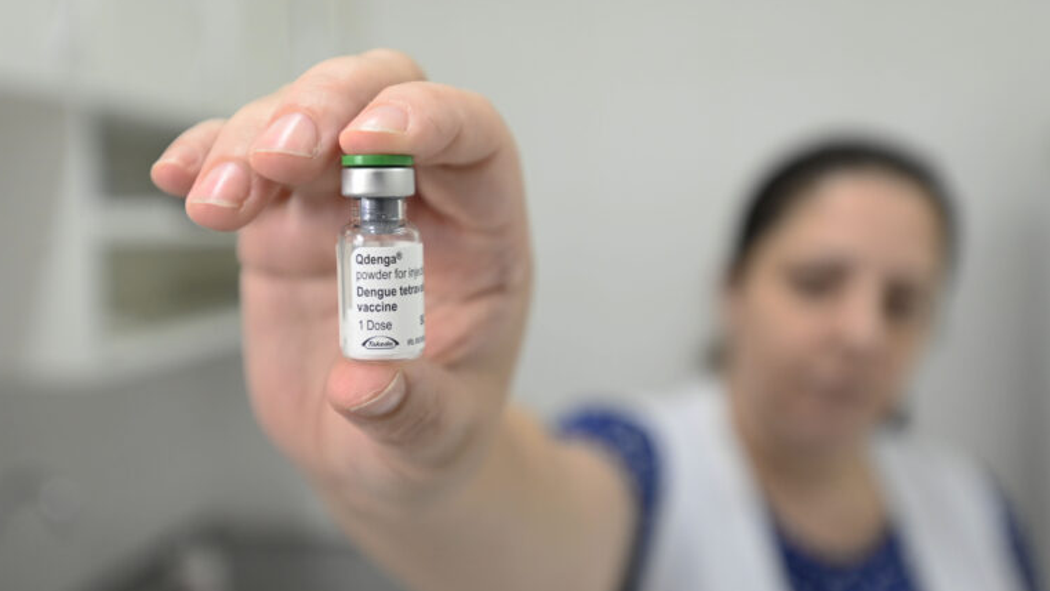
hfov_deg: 54.0
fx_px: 1030
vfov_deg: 32.0
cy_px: 302
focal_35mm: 37
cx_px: 522
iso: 2500
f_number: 4
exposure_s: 1/320
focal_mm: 35
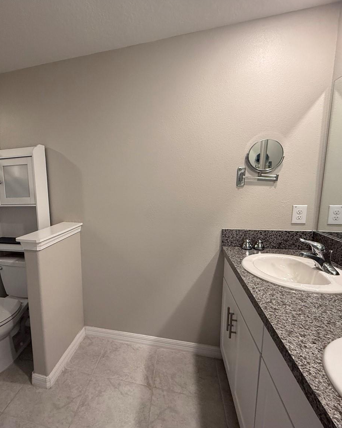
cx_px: 105
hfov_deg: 68.2
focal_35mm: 19
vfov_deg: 83.3
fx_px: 240
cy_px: 220
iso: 320
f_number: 2.2
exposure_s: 1/120
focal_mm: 2.22
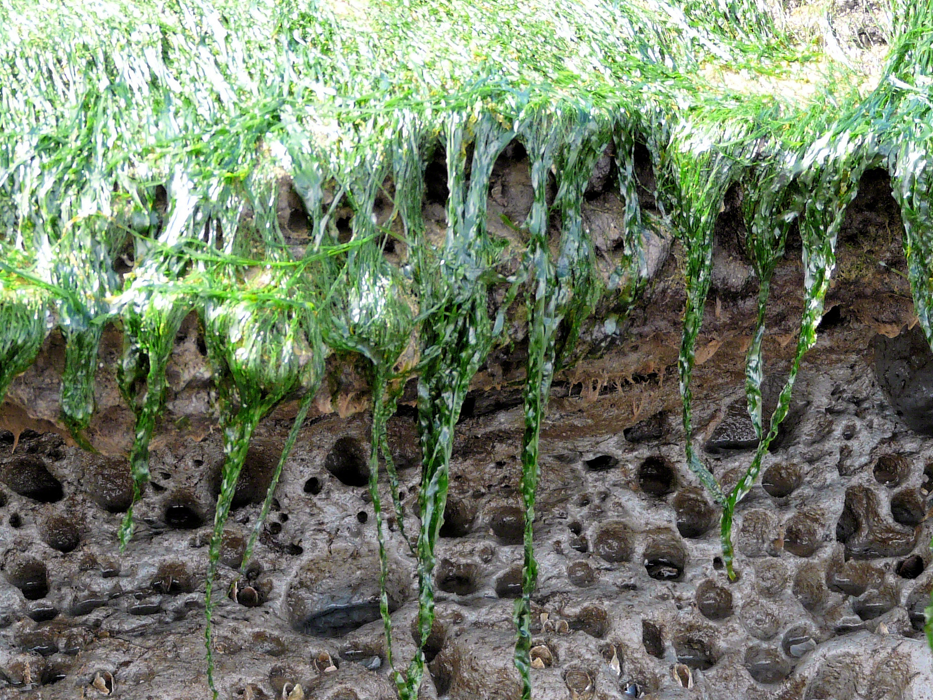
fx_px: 3504
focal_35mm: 130
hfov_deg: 15.1
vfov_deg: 11.4
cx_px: 267
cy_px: 524
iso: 100
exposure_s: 1/100
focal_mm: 12
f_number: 3.2
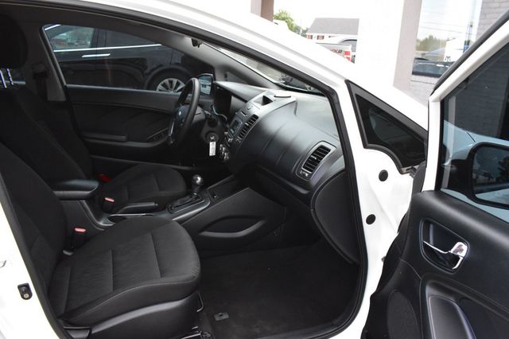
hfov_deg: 67.4
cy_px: 170
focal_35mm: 27
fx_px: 382
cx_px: 254
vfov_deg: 47.9
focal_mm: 18
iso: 2500
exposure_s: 1/250
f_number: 10
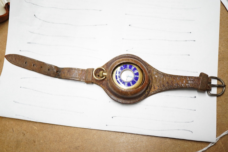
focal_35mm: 45
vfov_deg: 29.9
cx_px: 114
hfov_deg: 43.6
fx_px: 285
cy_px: 76
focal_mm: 30
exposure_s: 1/125
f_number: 5
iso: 1000
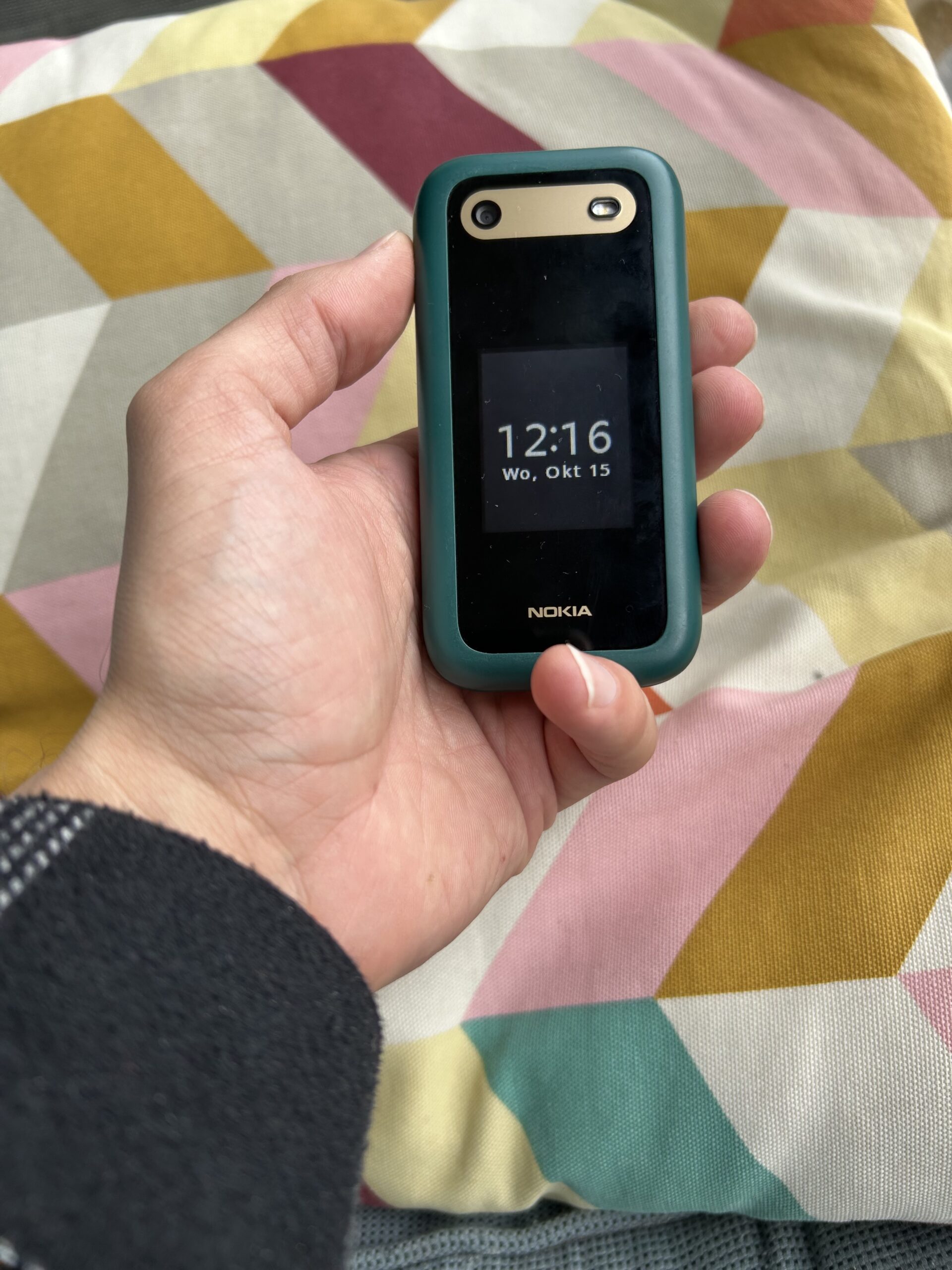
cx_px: 476
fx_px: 953
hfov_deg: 53.1
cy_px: 635
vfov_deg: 67.3
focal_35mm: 26
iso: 32
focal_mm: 5.7
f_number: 1.5
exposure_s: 1/122
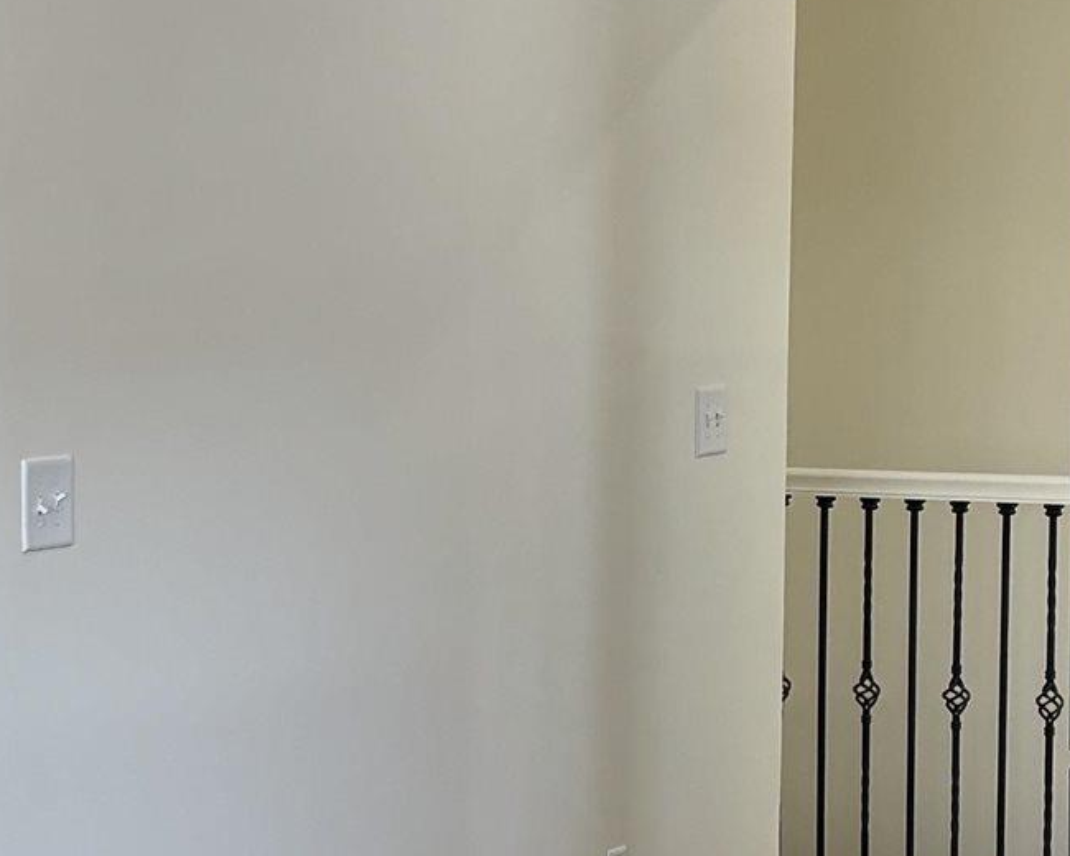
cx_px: -153
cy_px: 528
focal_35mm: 120
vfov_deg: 12.8
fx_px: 3800
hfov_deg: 15.5
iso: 64
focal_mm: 5.96
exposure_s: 1/120
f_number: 1.6
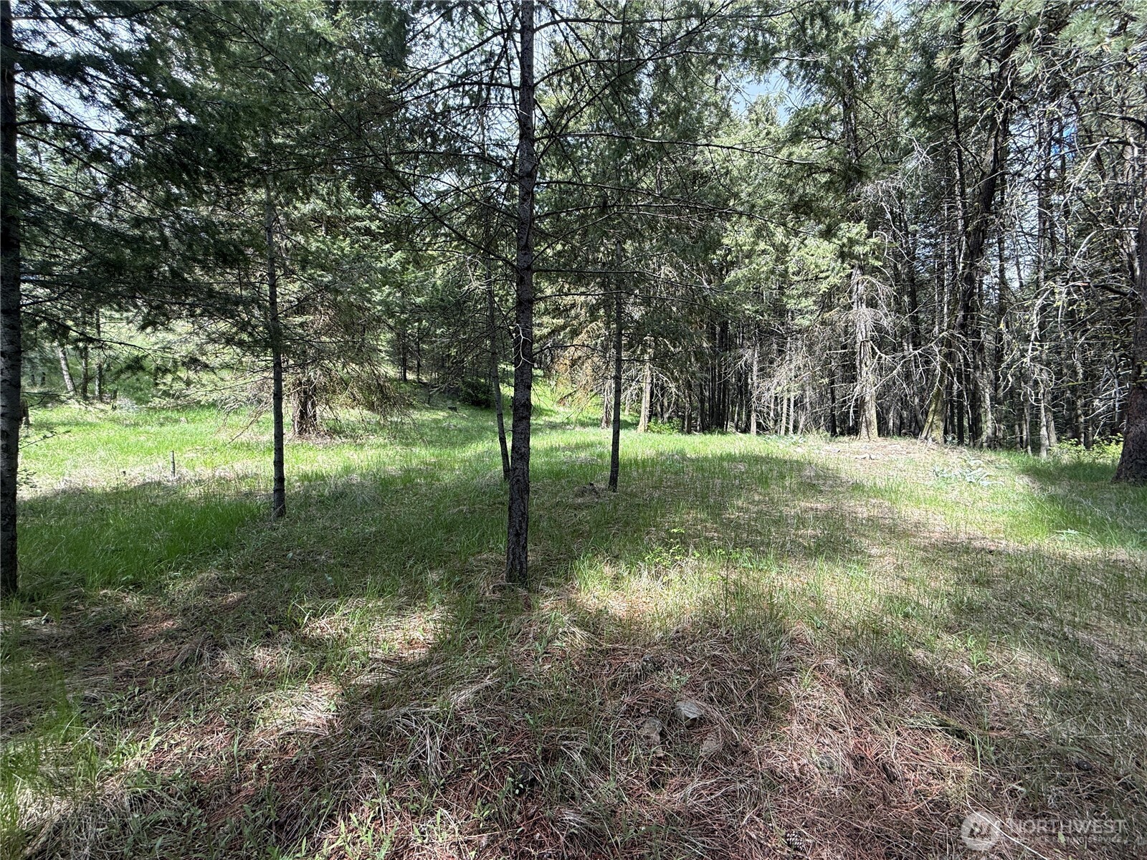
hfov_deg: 102.1
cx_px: 574
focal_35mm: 14
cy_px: 430
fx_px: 464
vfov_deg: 85.7
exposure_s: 1/319
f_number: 2.2
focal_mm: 2.22
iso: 50
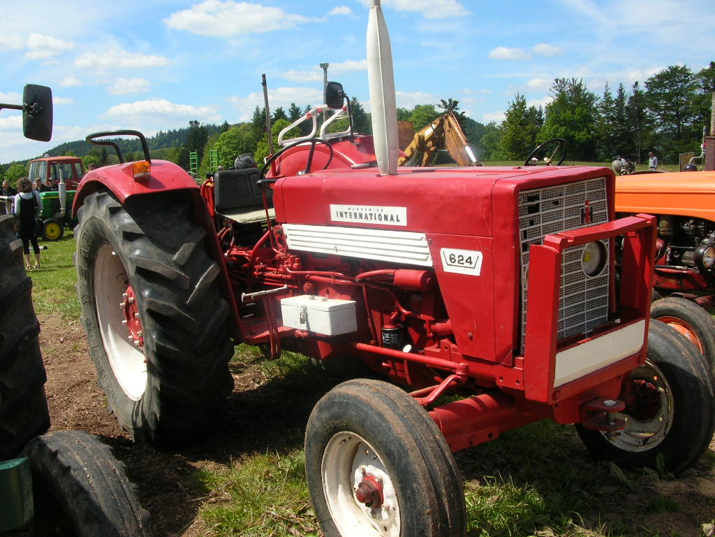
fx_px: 723
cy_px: 268
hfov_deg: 52.6
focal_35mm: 35
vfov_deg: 40.7
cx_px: 358
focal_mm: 5.8
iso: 50
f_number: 5.6
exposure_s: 1/275
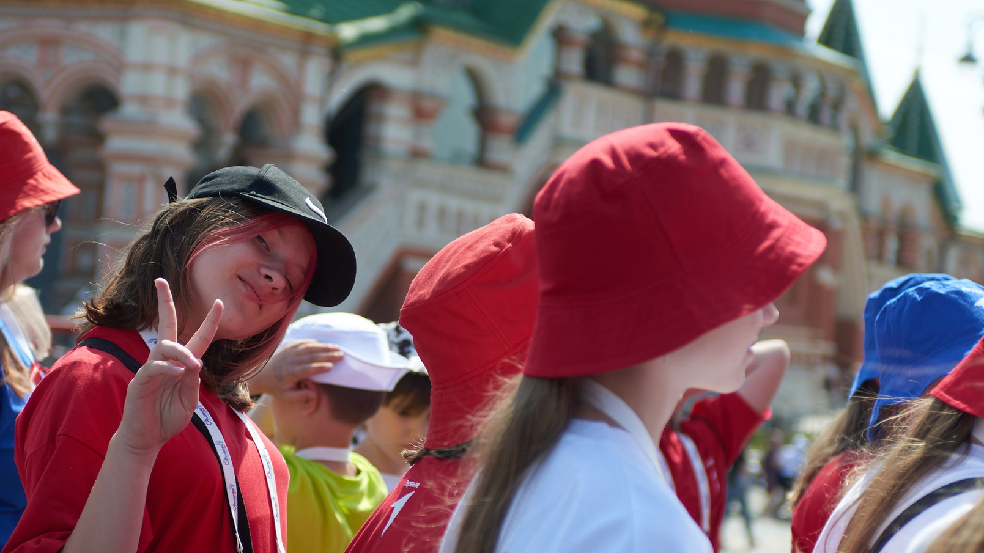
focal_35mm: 100
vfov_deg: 12.1
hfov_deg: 21.3
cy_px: 337
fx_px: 2609
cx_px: 377
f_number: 2.8
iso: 100
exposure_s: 1/800
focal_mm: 60
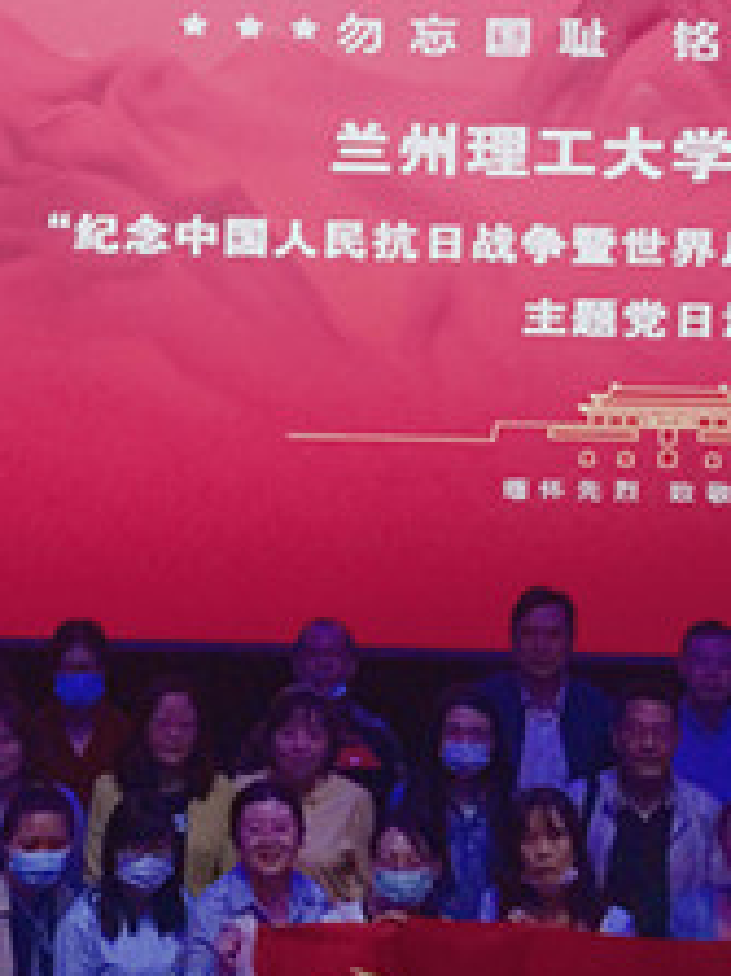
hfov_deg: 18.8
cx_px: 258
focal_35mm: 78
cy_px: 271
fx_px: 2198
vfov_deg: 24.8
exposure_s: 1/10
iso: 125
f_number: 2.2
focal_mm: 4.15
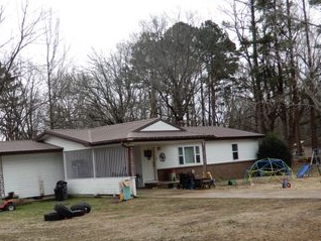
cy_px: 169
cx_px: 96
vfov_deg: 26.4
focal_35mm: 55
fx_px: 510
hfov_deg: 34.4
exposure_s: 1/125
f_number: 4
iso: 80
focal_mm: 6.2
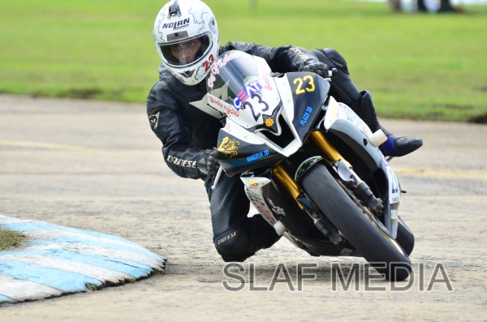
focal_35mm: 555
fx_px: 7490
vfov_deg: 2.5
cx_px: 244
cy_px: 161
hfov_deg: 3.7
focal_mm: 370
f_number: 5.6
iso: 400
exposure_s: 1/500
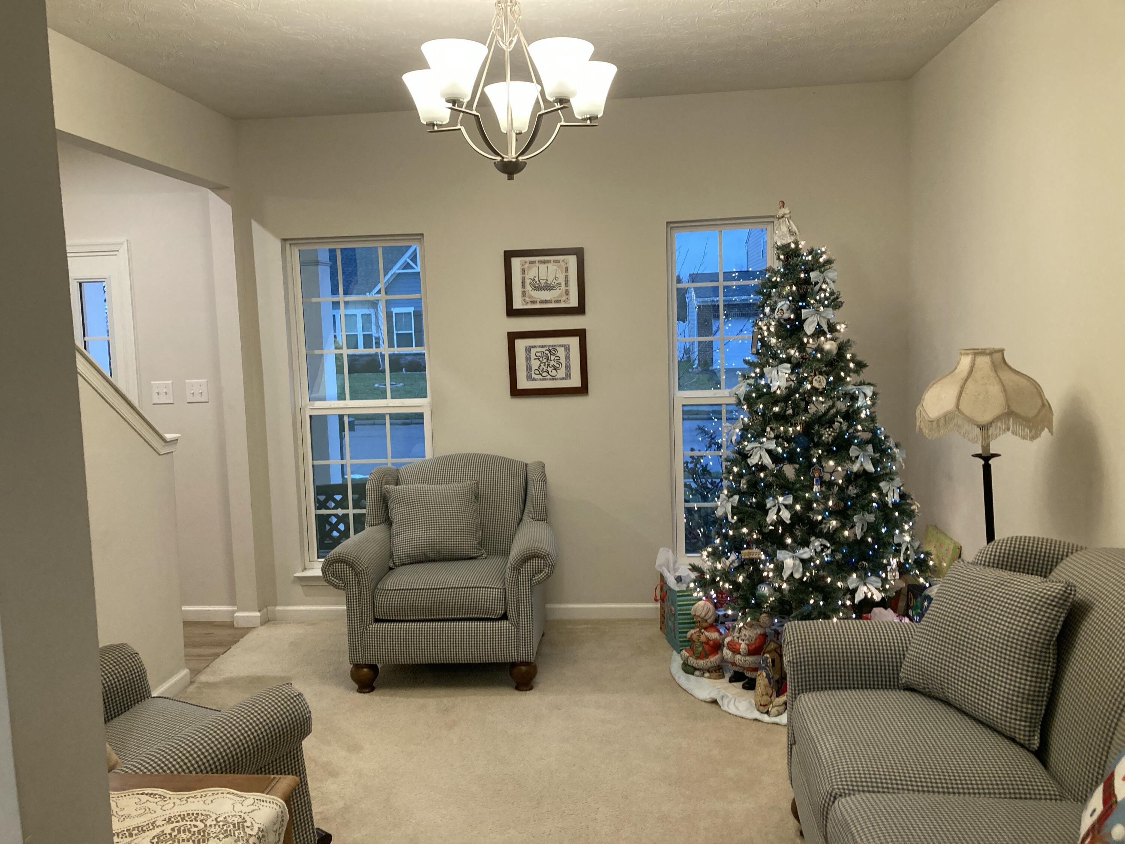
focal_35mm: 28
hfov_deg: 63.4
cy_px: 422
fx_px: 910
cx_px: 562
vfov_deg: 49.7
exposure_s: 1/60
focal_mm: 3.99
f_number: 1.8
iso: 160
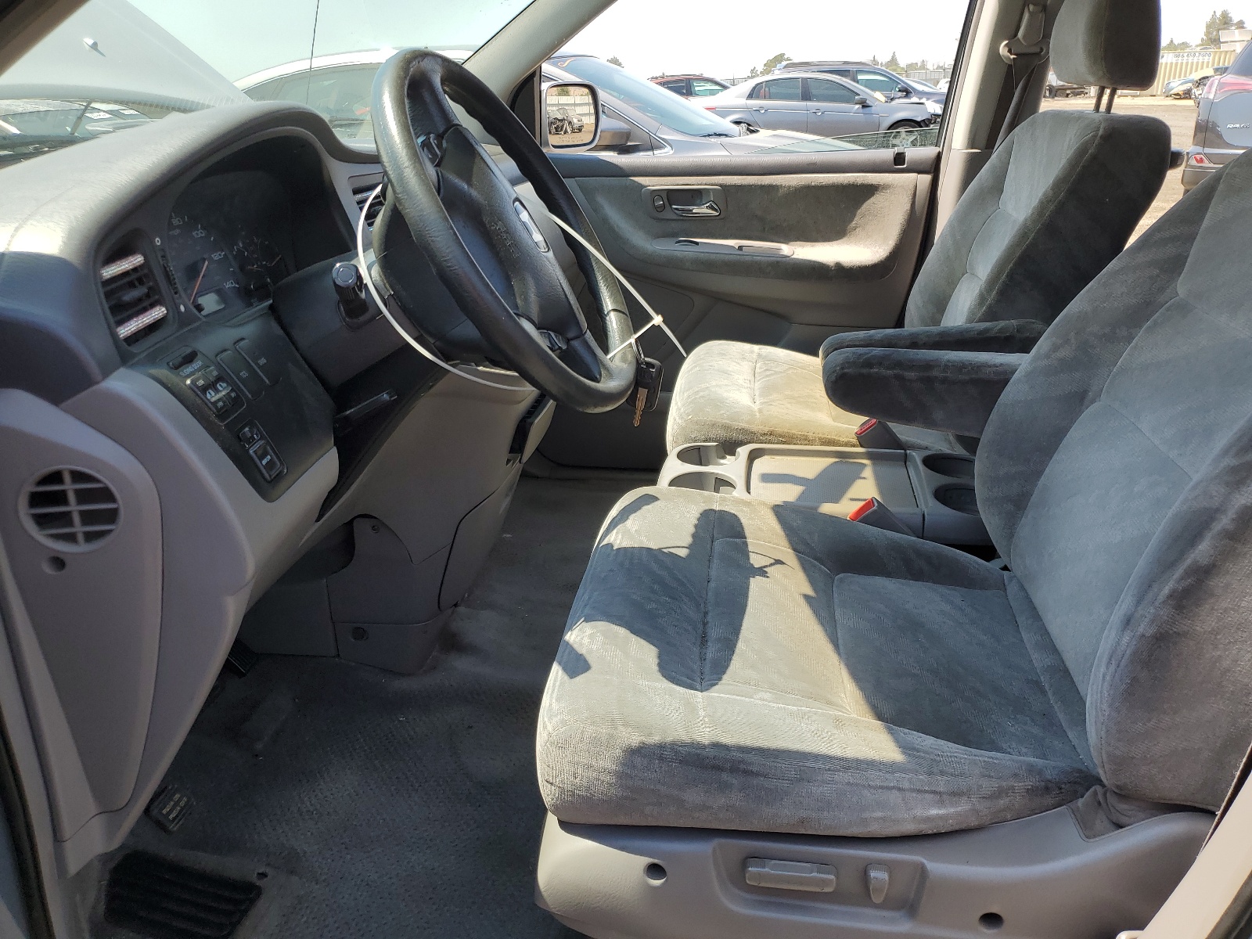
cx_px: 626
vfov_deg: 53.1
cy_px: 470
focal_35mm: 26
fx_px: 940
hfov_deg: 67.3
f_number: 1.5
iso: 50
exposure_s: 1/1000
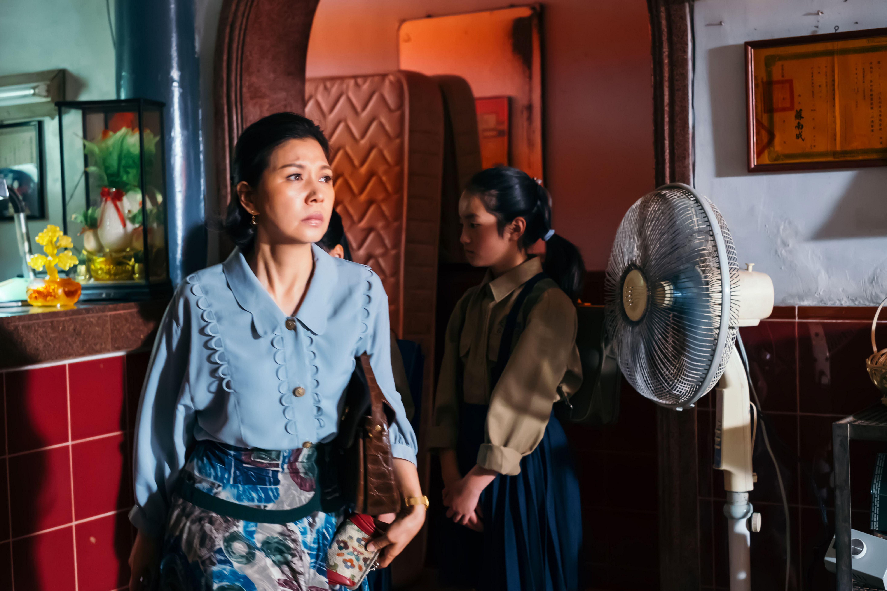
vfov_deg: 25.1
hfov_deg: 36.9
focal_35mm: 54
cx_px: 436
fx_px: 1330
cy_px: 299
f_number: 2.8
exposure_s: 1/250
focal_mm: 35
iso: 3200
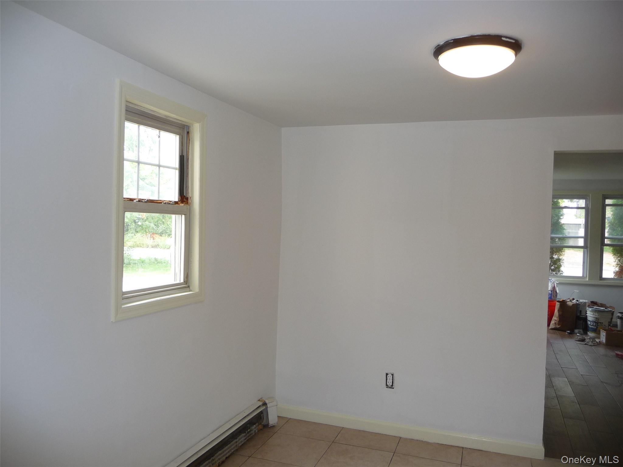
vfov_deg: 49.7
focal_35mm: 28
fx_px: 504
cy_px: 234
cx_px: 312
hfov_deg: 63.4
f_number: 3.3
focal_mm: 4.7
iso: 100
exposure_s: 1/30
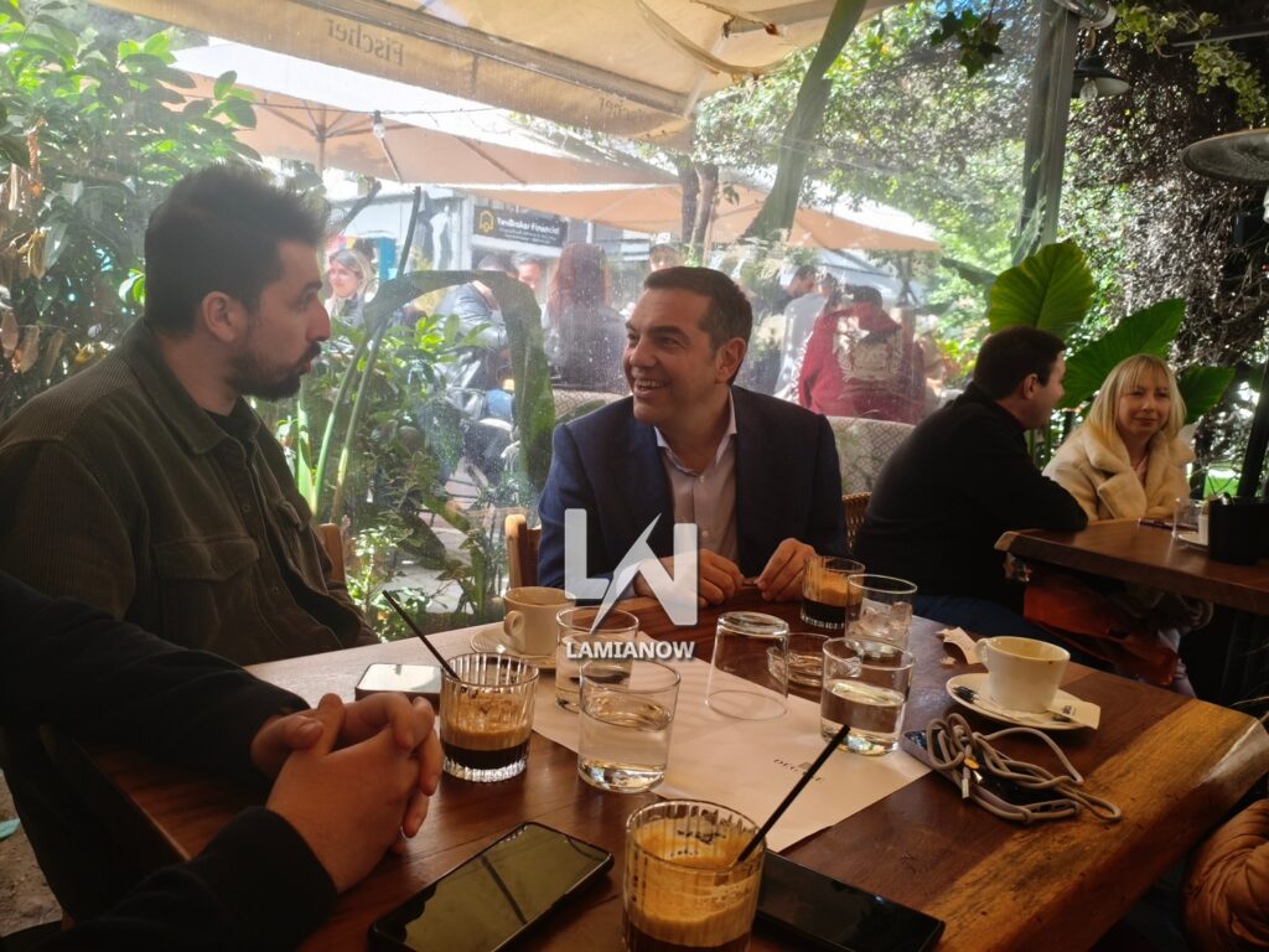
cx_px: 634
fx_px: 953
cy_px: 476
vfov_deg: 53.1
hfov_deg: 67.3
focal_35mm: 26
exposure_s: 1/119
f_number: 1.5
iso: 80
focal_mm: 4.94
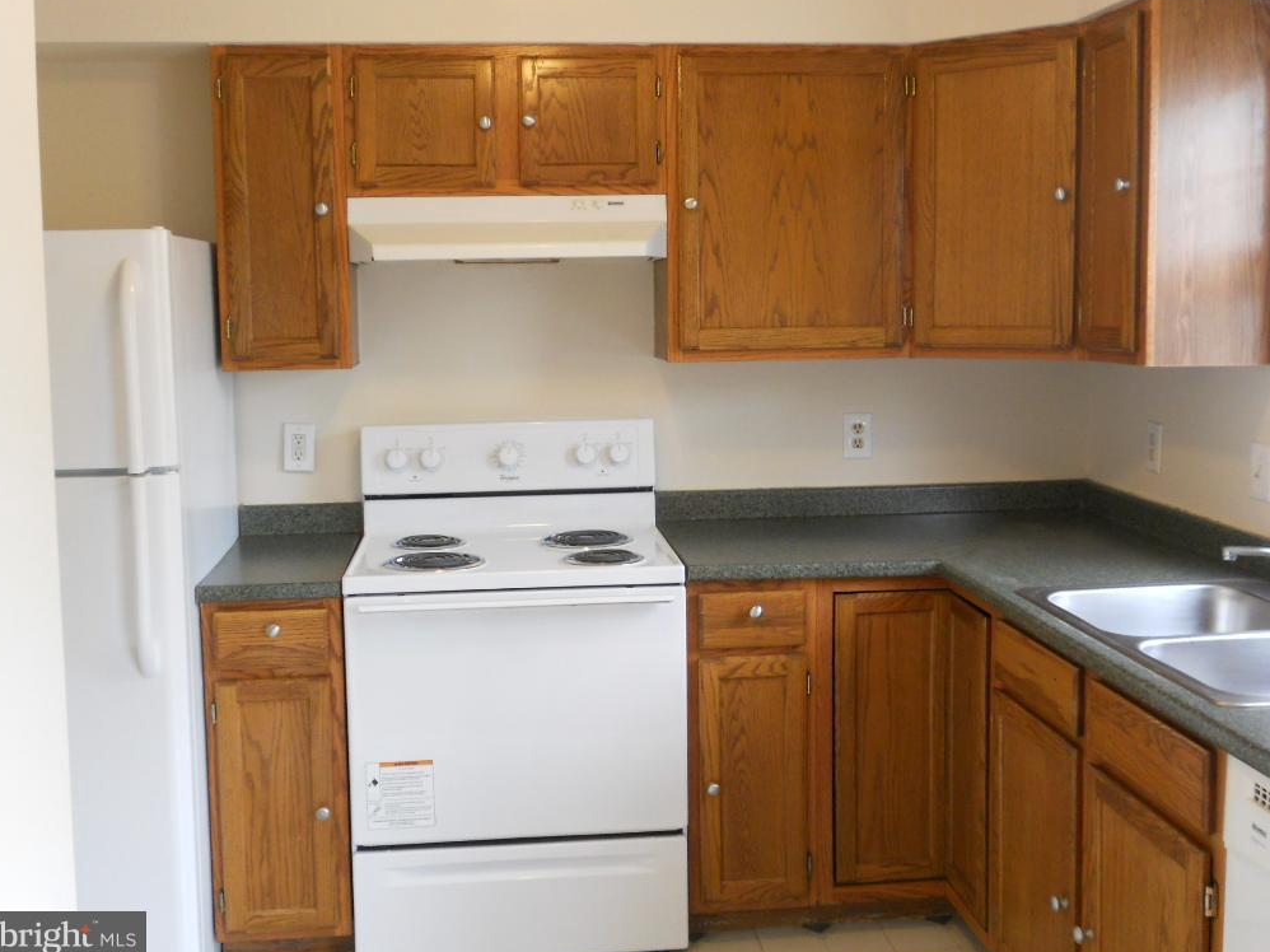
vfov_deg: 36.8
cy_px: 475
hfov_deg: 47.9
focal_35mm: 39
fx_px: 1430
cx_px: 639
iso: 250
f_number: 3.9
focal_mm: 6.9
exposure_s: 1/30
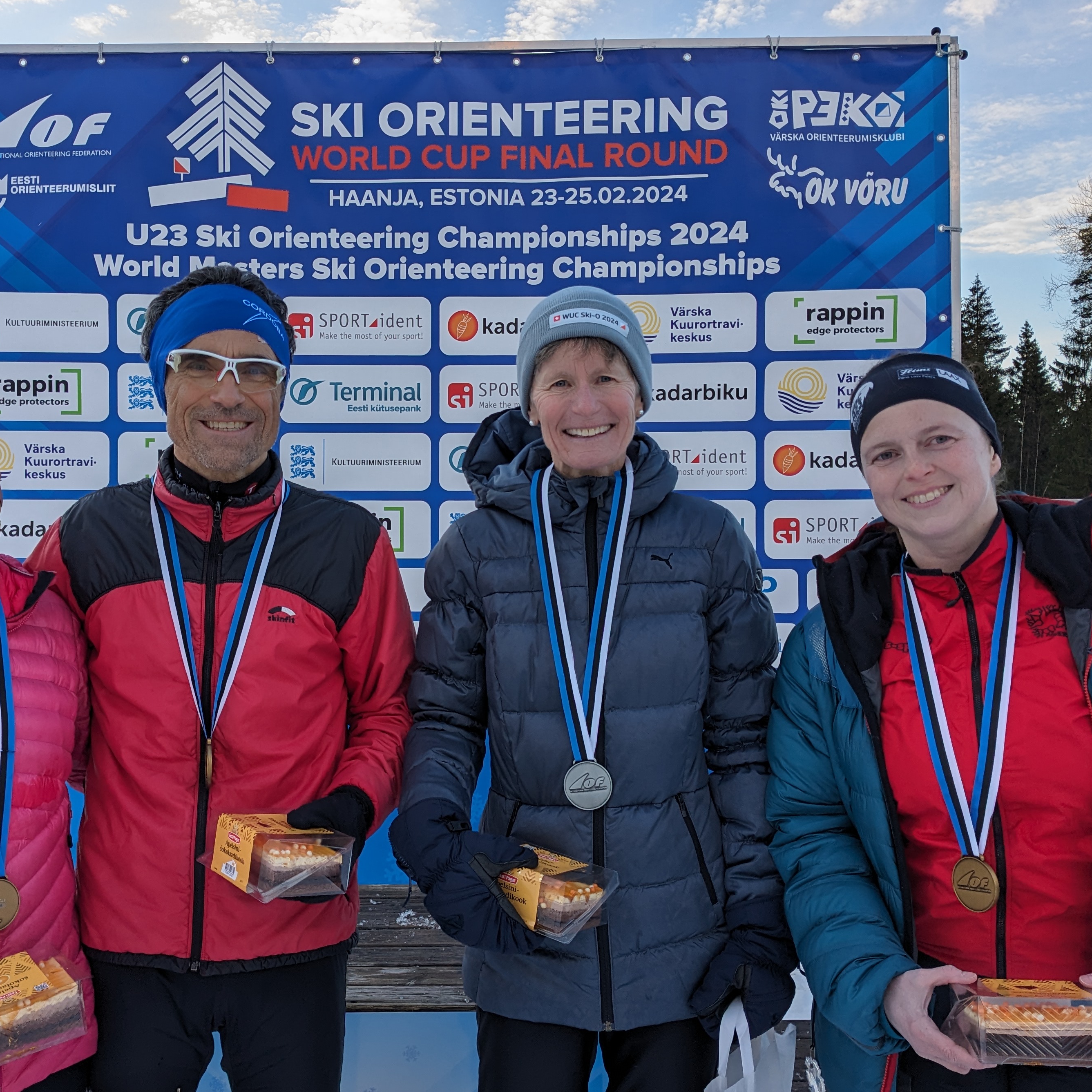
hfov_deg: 45.8
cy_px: 527
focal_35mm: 36
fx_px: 1285
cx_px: 441
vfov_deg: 46.0
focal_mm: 4.38
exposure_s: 1/520
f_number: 1.73
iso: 34
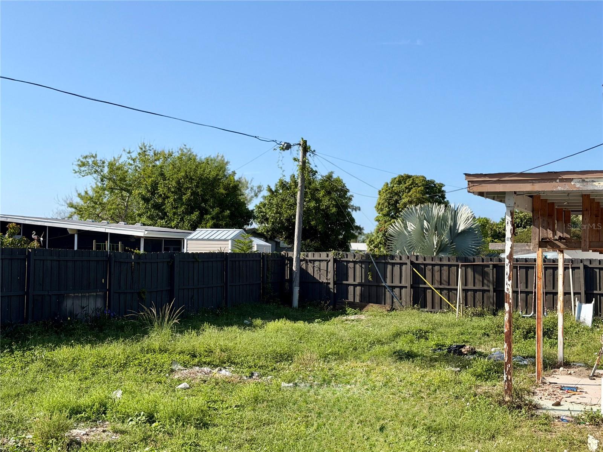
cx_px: 302
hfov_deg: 39.7
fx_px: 836
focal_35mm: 48
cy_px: 226
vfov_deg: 30.3
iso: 64
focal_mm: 6.76
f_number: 1.78
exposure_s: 1/4098
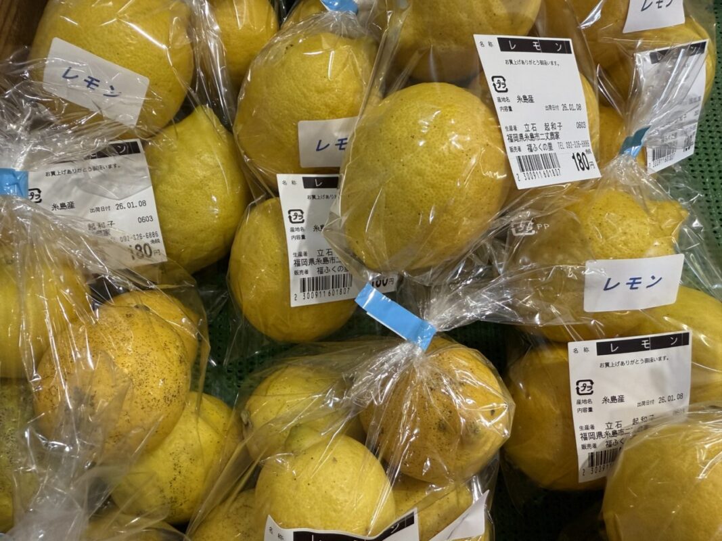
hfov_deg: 71.6
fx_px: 501
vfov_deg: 56.8
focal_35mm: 24
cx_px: 361
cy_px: 270
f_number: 2.2
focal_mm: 2.22
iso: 250
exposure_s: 1/120
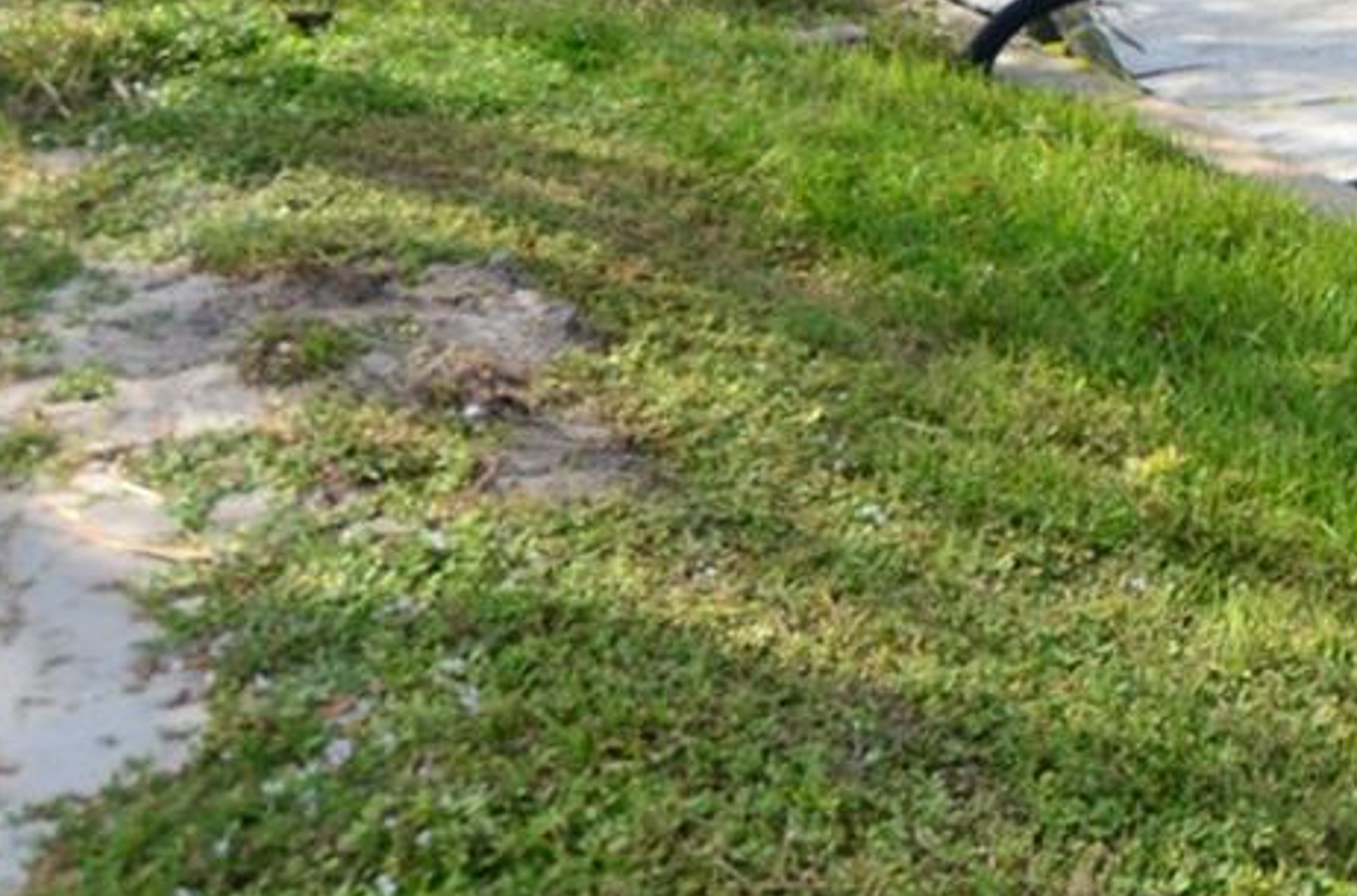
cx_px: 1466
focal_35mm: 52
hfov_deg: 33.7
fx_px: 1954
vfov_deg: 21.9
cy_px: -407
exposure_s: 1/2500
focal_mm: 10
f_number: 3.5
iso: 320
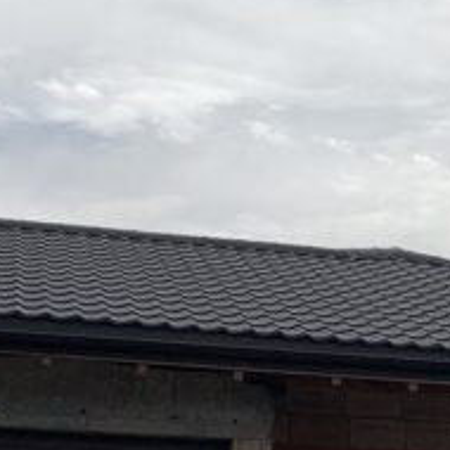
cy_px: 438
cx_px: 616
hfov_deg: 13.5
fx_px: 1824
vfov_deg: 13.9
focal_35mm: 124
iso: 25
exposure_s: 1/5405
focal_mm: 4.25
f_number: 1.8
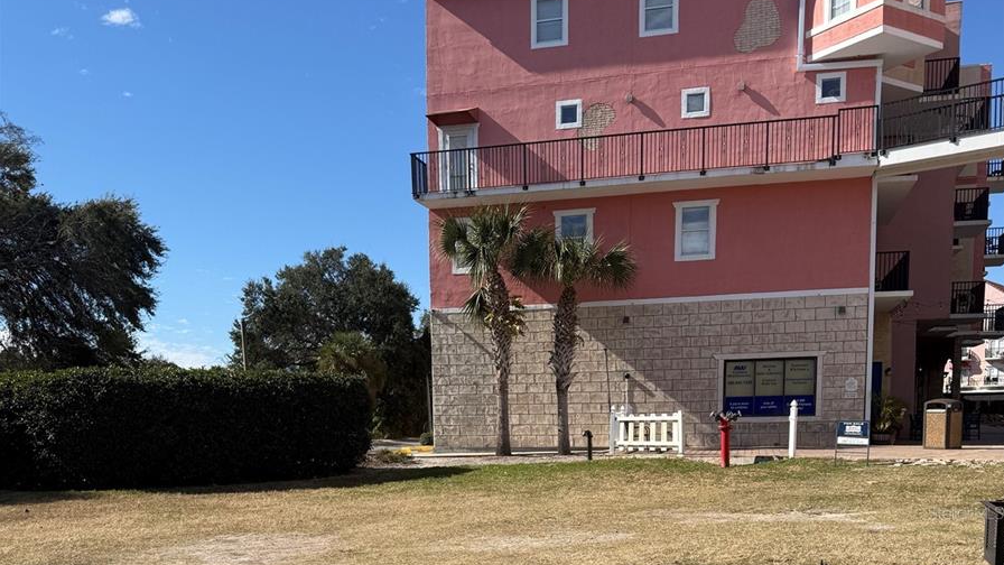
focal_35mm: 35
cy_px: 512
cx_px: 503
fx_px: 932
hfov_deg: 56.6
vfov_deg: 32.0
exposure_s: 1/4673
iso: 80
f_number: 1.78
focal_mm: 6.76
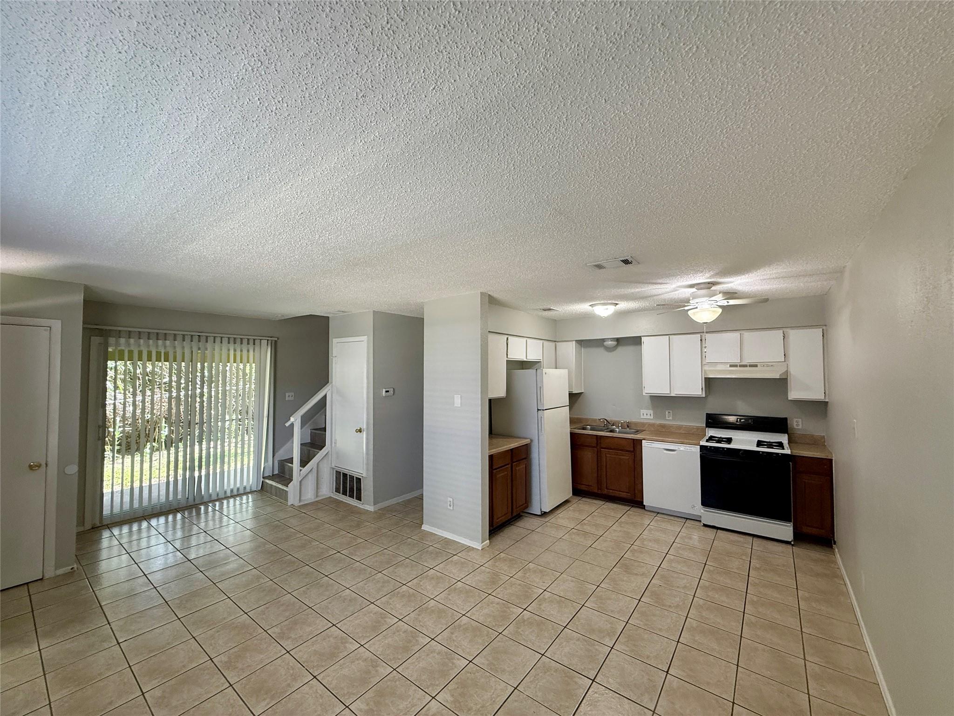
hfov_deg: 102.1
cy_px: 358
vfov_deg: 85.7
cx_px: 477
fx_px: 386
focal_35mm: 14
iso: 250
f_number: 2.2
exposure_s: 1/120
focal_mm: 2.22
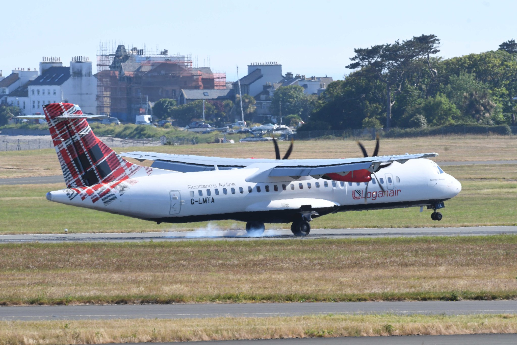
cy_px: 172
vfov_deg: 3.1
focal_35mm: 450
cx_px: 258
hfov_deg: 4.6
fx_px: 6462
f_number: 16
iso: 1000
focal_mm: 300
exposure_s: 1/1000
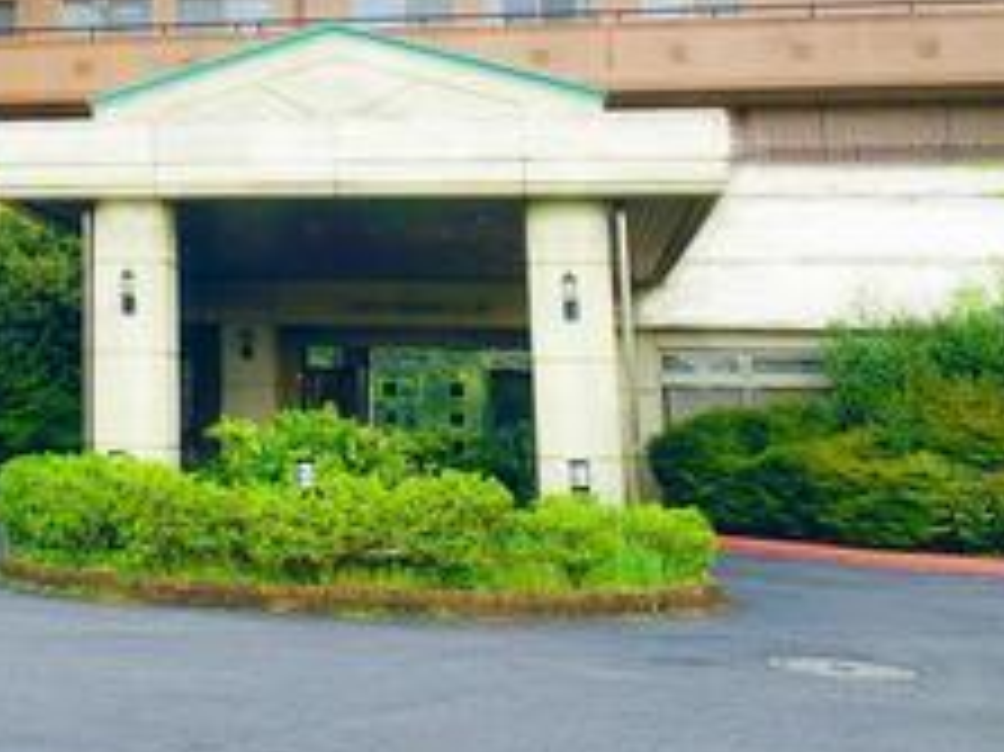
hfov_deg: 26.1
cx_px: -45
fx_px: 2029
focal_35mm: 70
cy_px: -50
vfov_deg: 20.2
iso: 25
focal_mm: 4.25
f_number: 1.8
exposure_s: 1/1916
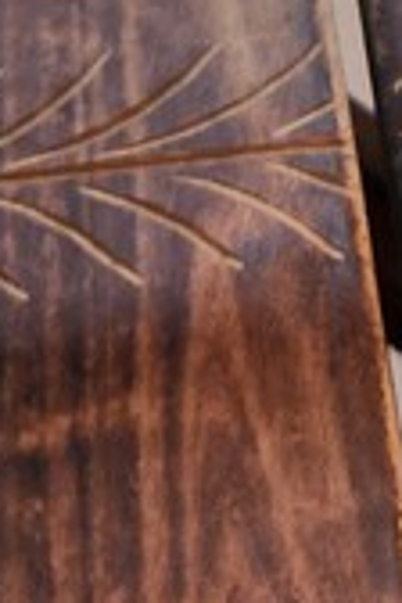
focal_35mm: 146
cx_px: 725
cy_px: -420
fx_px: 2445
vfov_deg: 13.0
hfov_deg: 9.0
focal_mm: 5.4
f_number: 1.8
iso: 160
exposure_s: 1/50
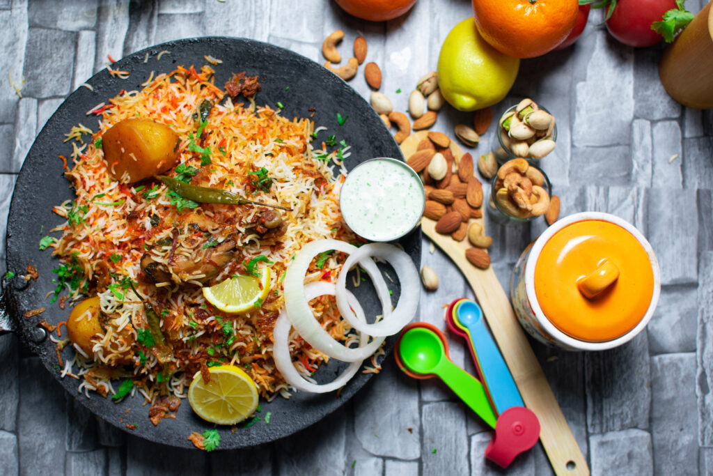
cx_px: 356
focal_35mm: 52
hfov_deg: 37.8
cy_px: 238
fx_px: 1040
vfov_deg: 25.8
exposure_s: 1/80
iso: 400
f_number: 2.8
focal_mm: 35
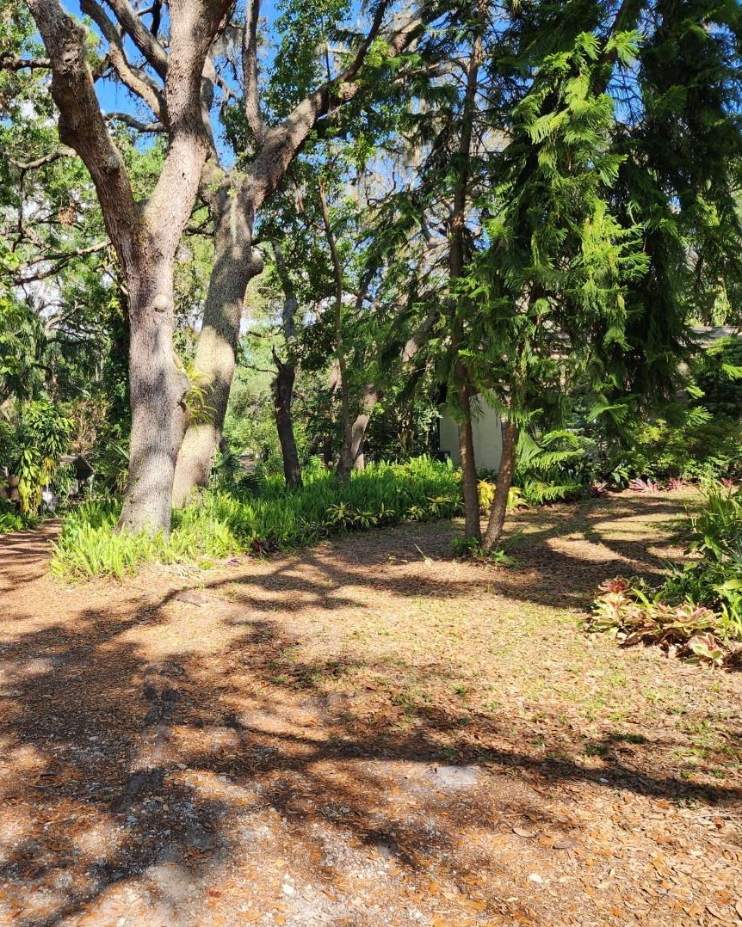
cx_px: 203
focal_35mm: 30
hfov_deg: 47.0
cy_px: 464
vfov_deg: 58.8
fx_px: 824
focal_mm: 6.4
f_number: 1.8
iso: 12
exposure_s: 1/310
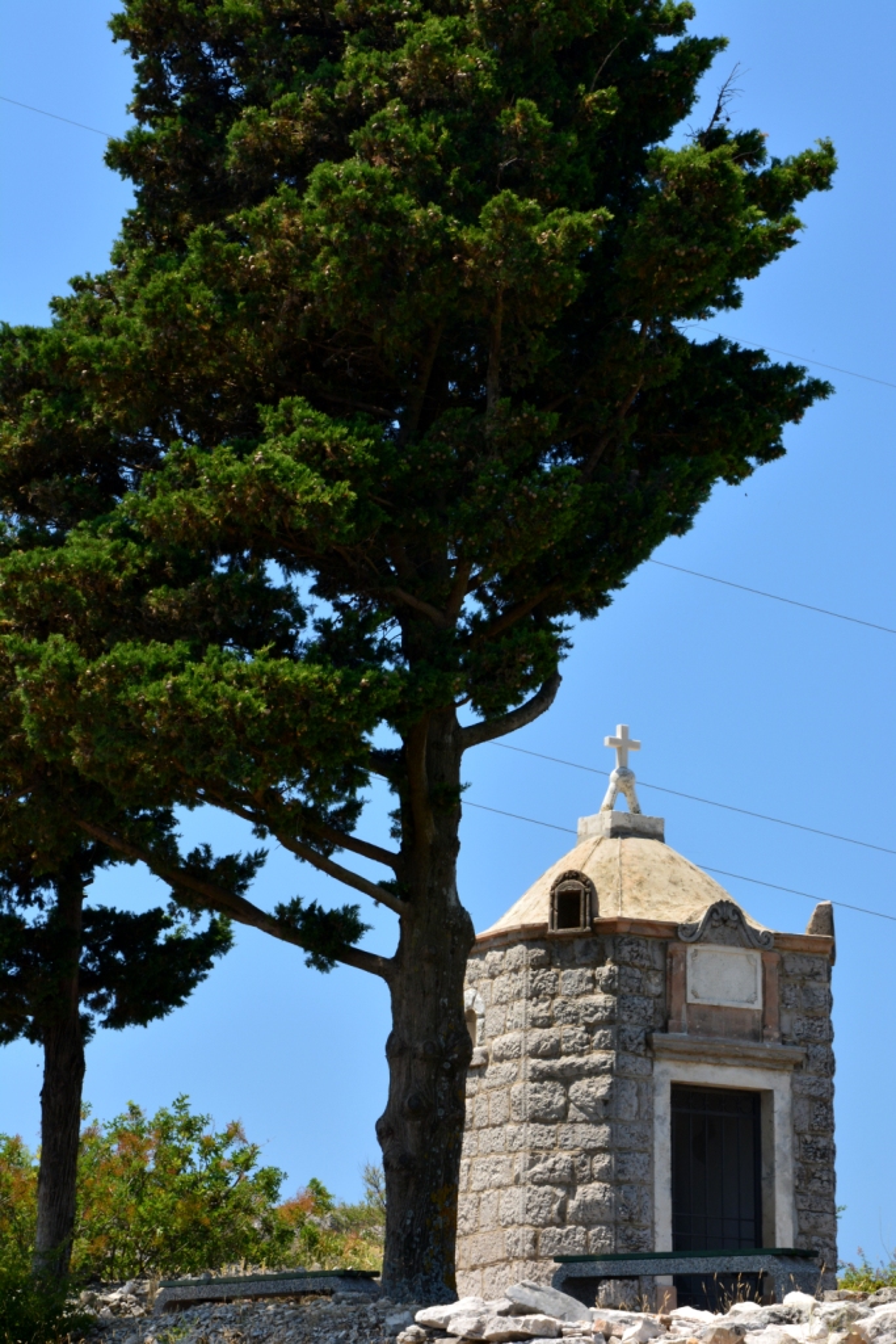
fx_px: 3694
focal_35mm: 99
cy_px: 672
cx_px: 448
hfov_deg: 13.8
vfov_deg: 20.6
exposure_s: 1/60
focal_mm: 66
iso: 250
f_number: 13
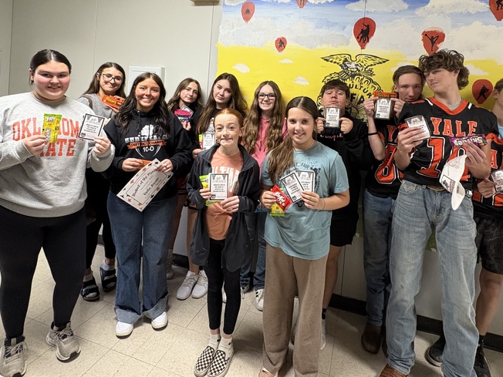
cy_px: 108
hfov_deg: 76.2
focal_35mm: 22
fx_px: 320
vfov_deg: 58.8
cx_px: 273
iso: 320
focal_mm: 2.22
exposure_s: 1/60
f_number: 2.2
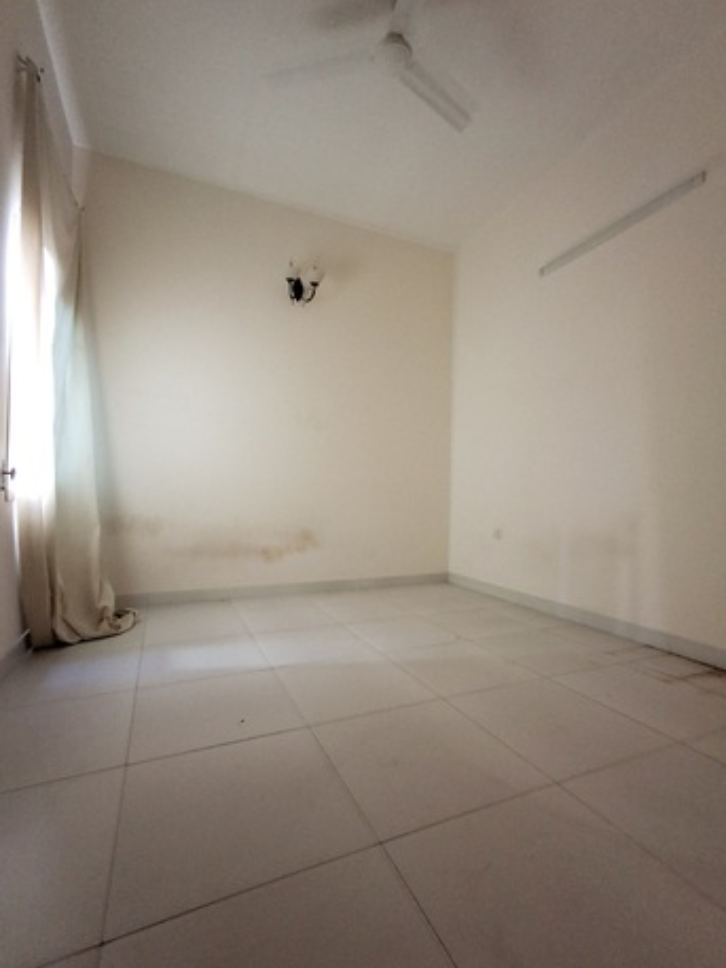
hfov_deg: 78.1
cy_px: 484
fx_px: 447
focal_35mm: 16
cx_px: 363
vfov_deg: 94.5
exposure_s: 1/24
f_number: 2.2
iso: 200
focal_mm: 1.64
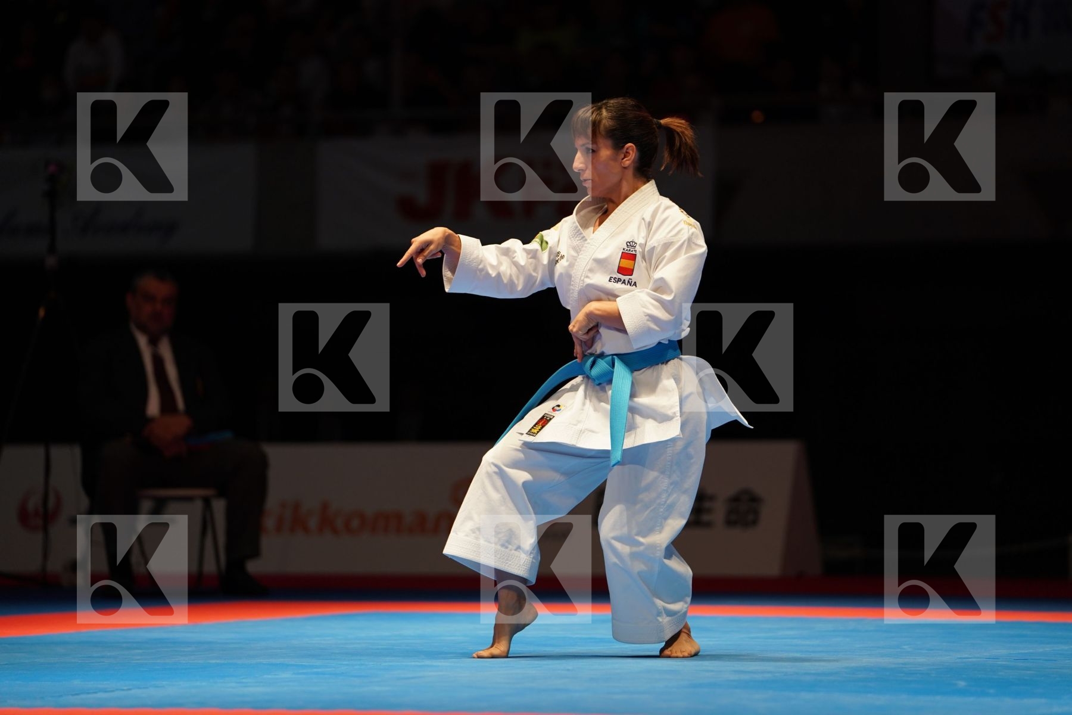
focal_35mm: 148
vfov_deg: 9.3
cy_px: 358
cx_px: 536
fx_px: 4407
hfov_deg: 13.9
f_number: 2.8
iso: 800
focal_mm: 148
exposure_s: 1/500
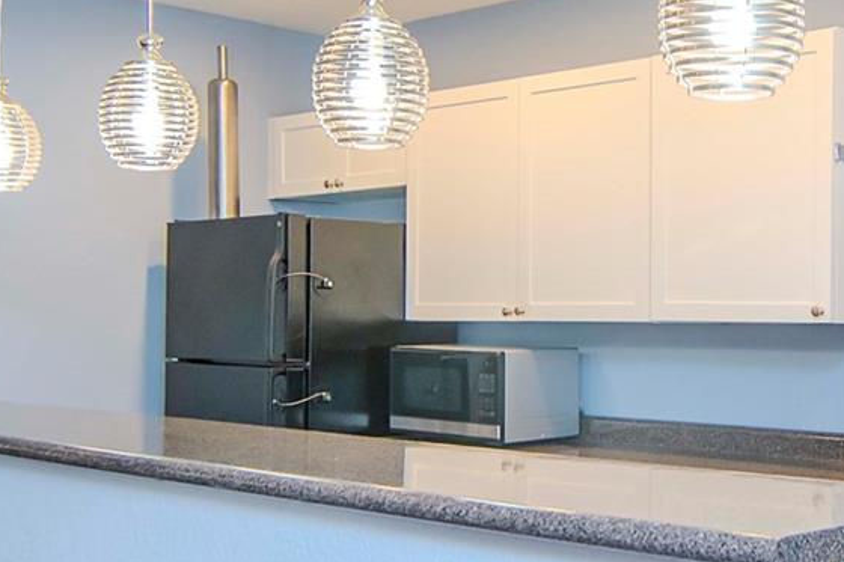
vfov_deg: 22.6
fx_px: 1406
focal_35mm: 60
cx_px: 564
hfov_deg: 33.1
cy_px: 285
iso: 800
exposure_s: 1/100
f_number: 4.5
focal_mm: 14
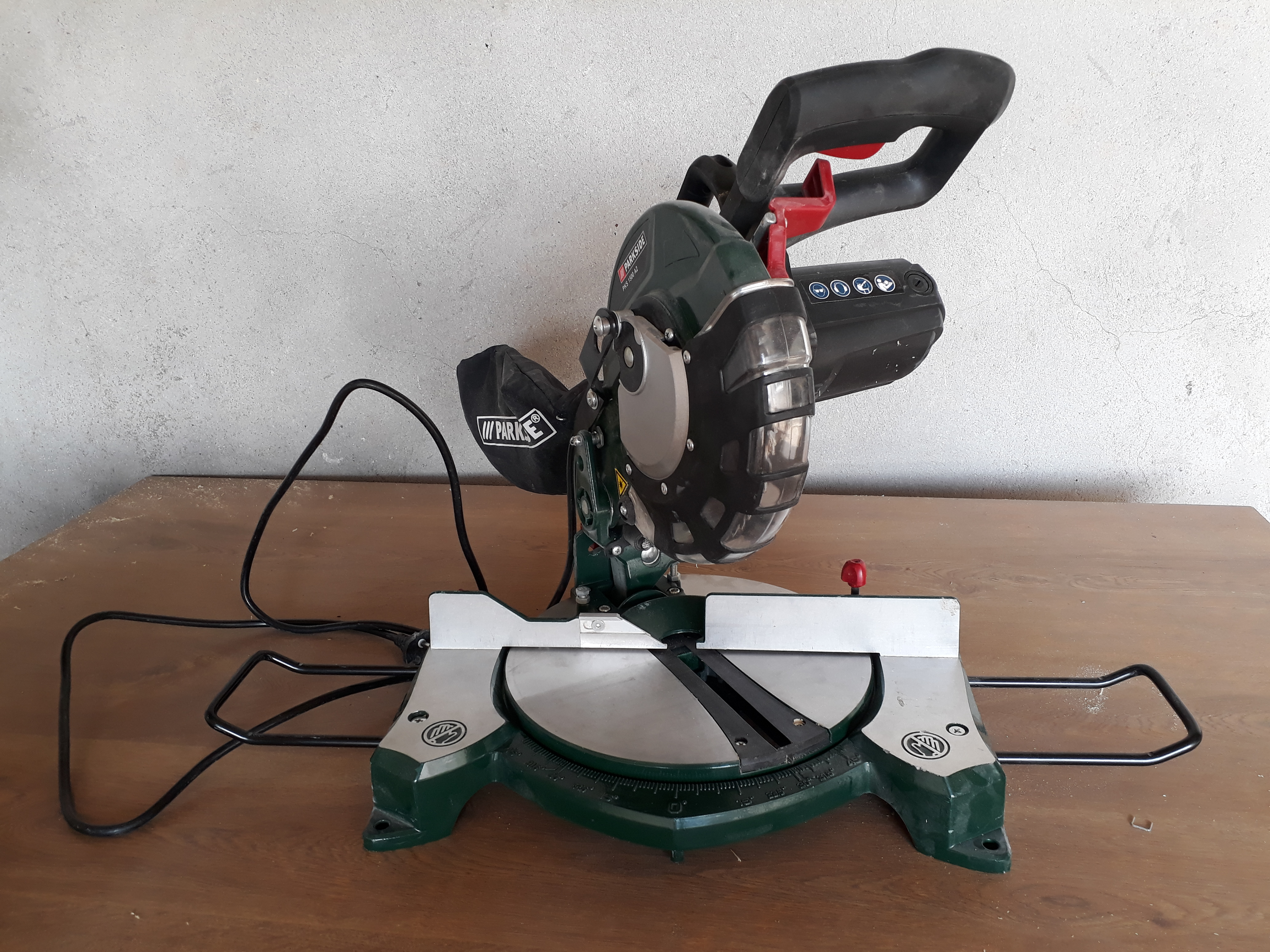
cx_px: 635
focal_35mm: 27
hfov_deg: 65.3
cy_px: 476
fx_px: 991
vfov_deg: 51.4
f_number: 1.9
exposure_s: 1/50
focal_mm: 3.6
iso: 50
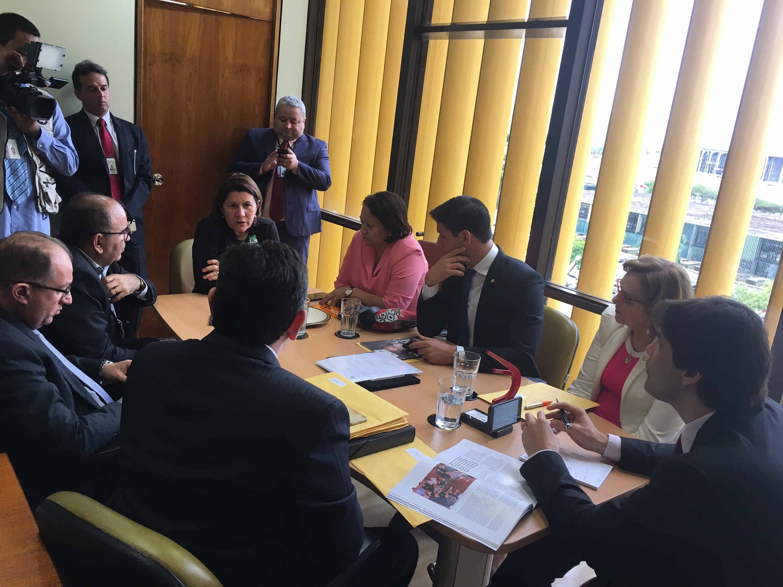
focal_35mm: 29
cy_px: 294
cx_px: 392
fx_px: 656
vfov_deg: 48.2
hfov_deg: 61.7
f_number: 2.2
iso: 25
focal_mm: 4.15
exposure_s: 1/30
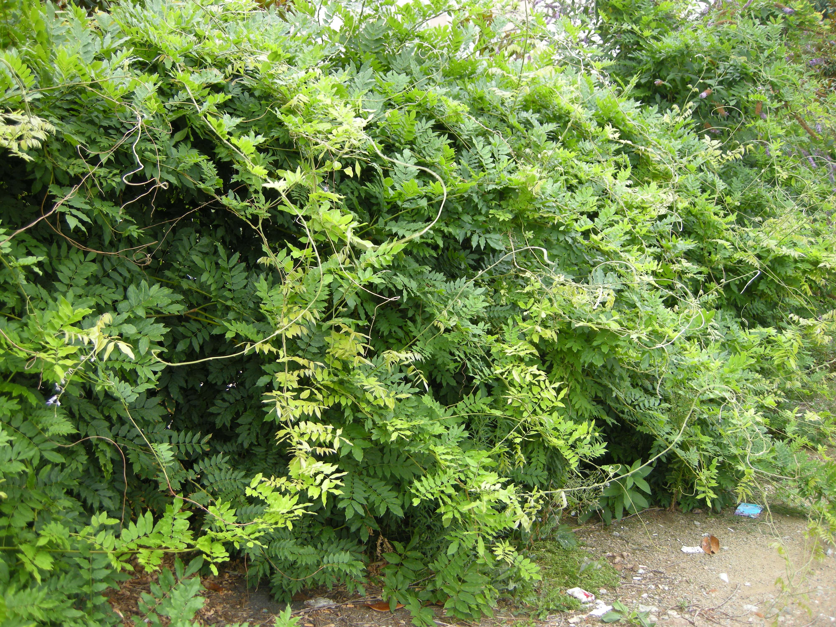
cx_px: 418
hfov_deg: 52.6
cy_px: 314
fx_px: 845
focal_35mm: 35
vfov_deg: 40.7
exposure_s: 1/52.2
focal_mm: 7.5
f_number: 2.7
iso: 71
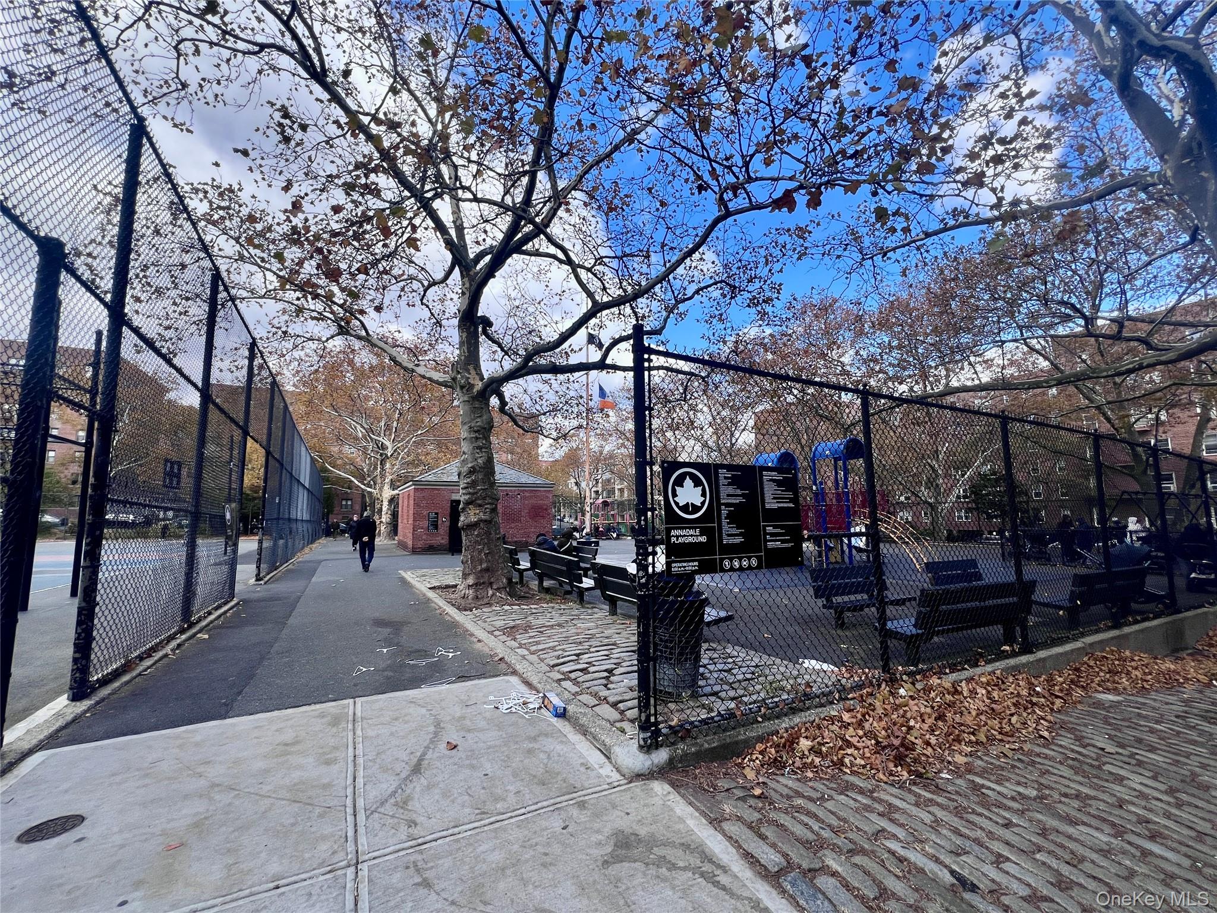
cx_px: 608
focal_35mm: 13
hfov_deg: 106.2
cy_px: 456
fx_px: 457
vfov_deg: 89.9
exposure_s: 1/612
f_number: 1.8
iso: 32
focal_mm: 1.57
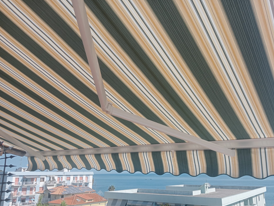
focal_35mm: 31
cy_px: 112
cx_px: 146
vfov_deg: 45.5
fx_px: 246
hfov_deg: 58.2
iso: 111
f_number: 1.8
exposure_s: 1/779
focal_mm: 4.04
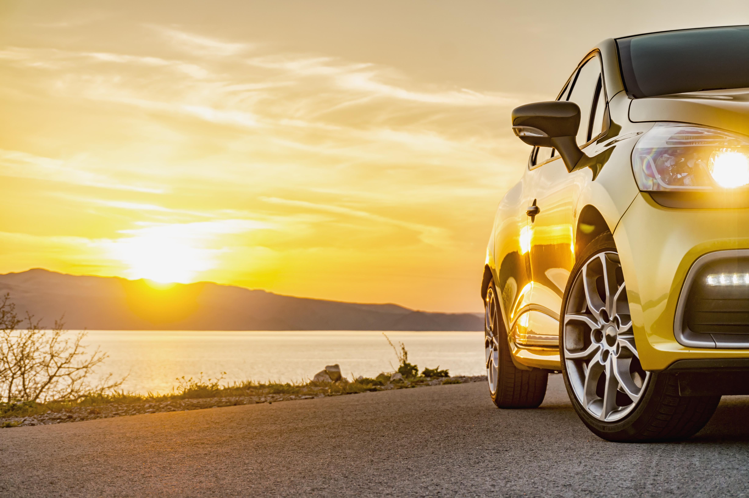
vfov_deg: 18.1
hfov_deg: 27.0
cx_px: 374
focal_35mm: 75
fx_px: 1559
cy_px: 249
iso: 200
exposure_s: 1/30
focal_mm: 50
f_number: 6.3
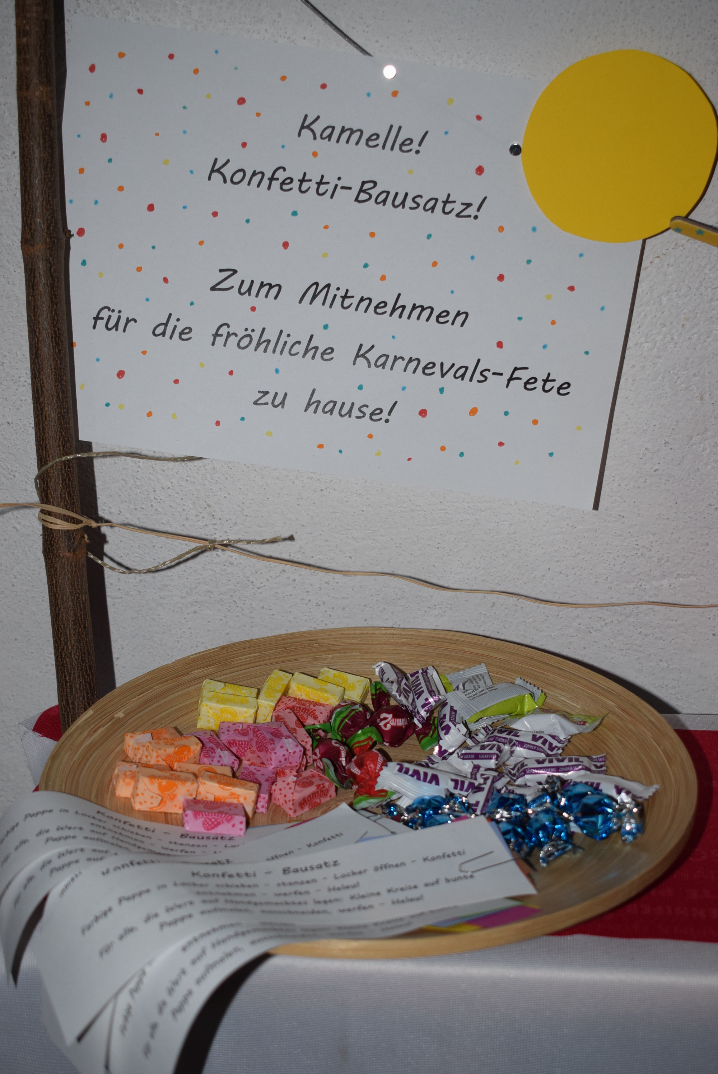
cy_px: 537
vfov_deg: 38.9
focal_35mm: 51
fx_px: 1523
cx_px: 359
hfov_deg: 26.5
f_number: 4.5
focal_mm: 34
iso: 640
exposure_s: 1/60
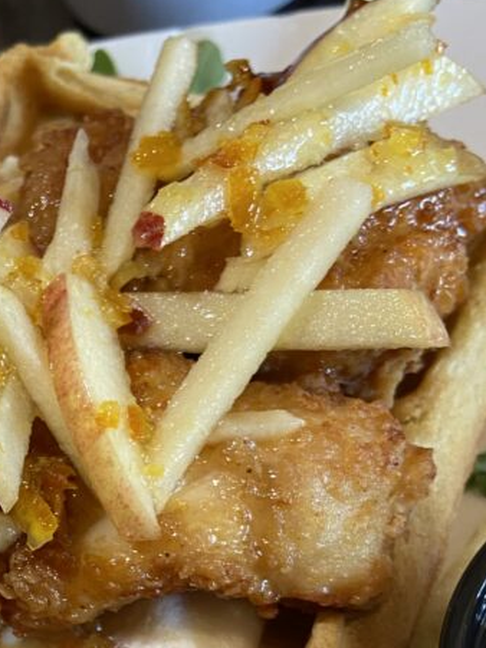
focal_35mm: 59
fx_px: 1105
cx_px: -43
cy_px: 579
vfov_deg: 31.2
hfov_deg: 23.4
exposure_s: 1/60
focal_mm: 4.25
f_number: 1.8
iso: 160
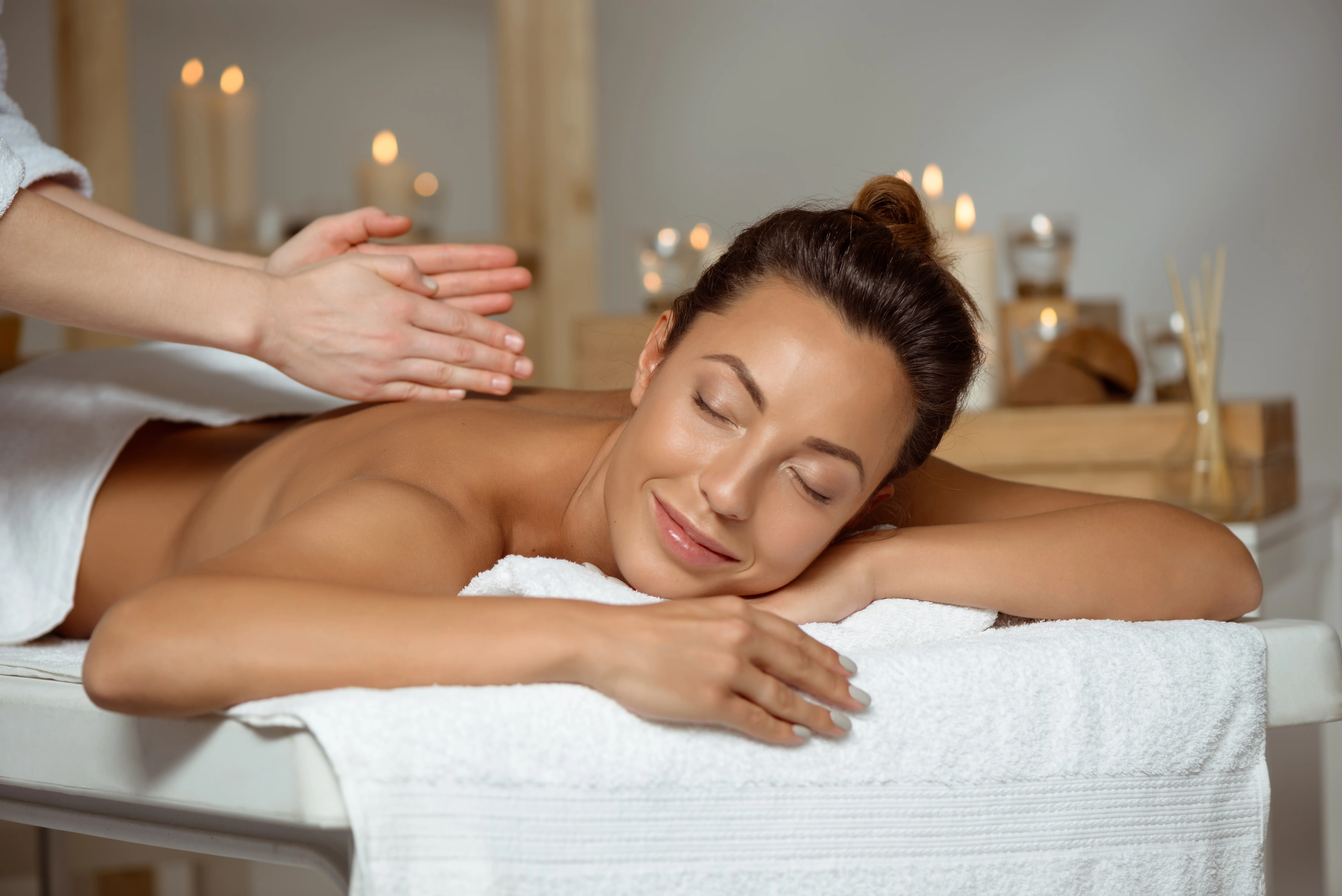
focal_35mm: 105
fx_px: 3915
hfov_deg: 19.5
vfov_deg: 13.1
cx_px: 671
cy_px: 448
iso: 100
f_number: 4
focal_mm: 105
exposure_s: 1/125
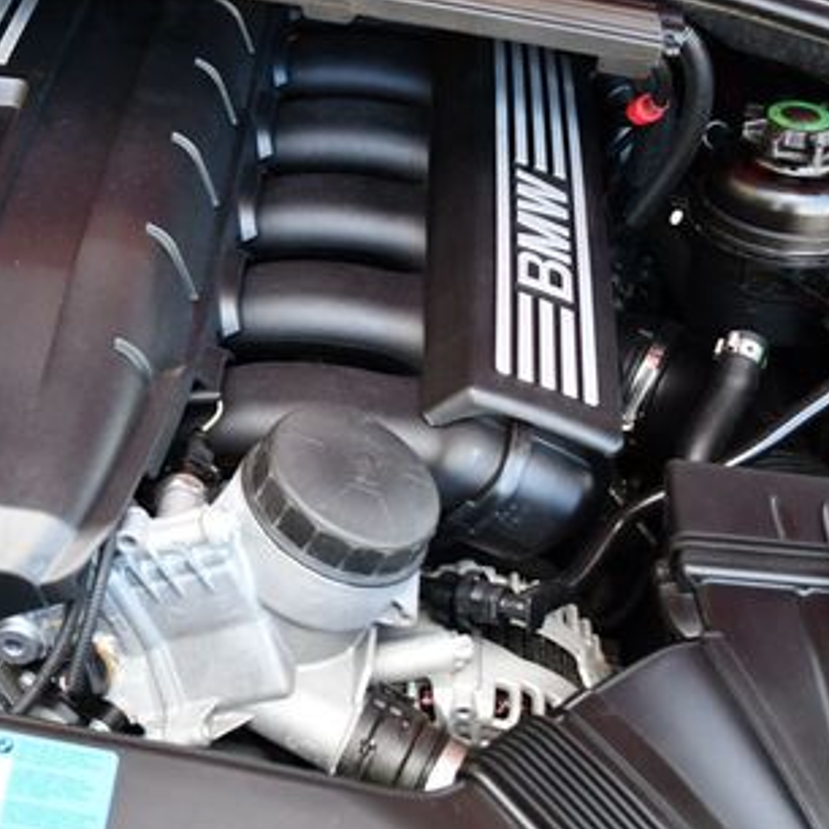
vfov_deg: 26.7
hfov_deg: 26.1
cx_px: 106
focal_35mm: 64
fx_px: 1734
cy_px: 255
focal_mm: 18
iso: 800
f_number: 3.5
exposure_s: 1/250
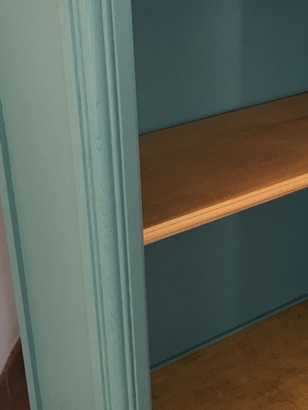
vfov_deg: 31.7
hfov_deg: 23.8
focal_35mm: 61
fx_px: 724
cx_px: 223
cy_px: 215
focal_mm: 4.15
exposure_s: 1/33
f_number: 2.2
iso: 100
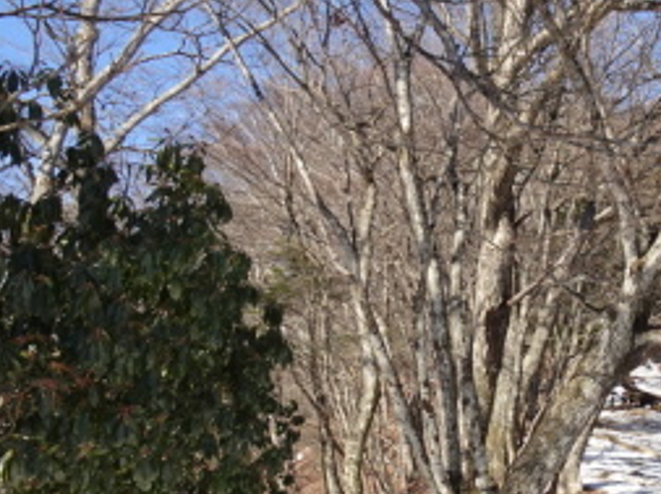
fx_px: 1087
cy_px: 379
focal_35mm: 57
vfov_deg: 25.3
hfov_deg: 31.2
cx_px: 669
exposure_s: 1/500
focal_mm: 4.25
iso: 80
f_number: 3.5
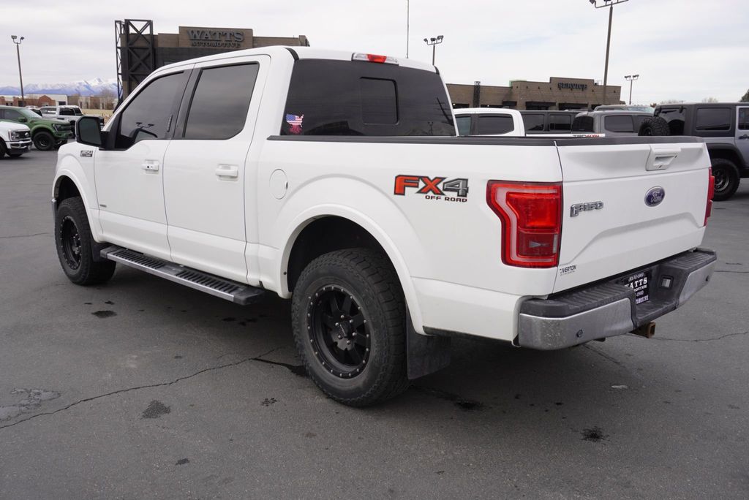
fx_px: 624
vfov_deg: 43.7
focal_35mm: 30
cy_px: 250
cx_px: 374
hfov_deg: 61.9
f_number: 8
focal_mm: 20
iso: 100
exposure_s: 1/125
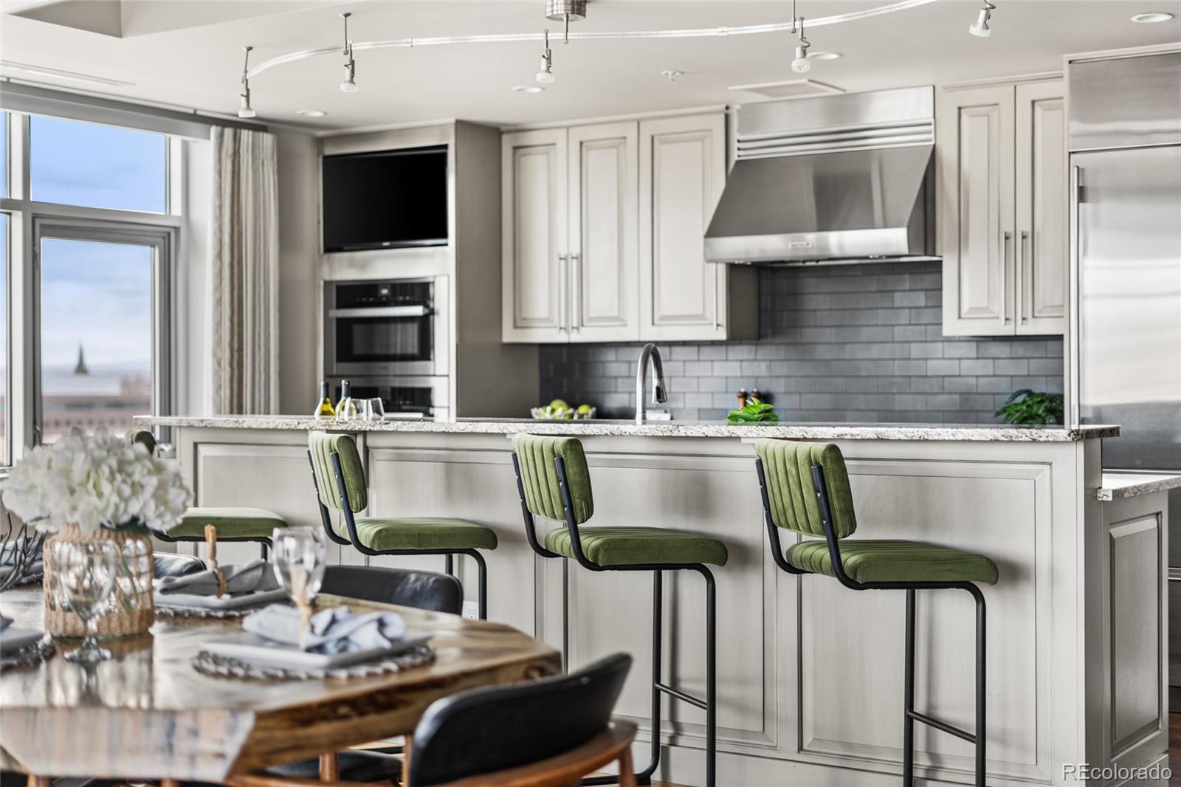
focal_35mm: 50
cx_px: 590
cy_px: 394
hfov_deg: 39.6
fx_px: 1640
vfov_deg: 27.0
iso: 320
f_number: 1.8
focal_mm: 50
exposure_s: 1/100
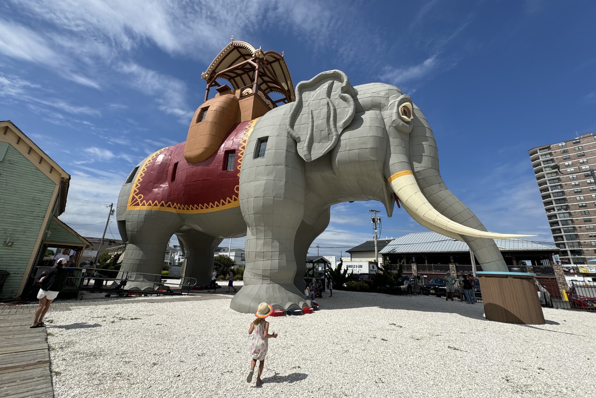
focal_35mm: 15
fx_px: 248
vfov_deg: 77.3
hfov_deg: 100.4
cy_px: 191
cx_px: 296
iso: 50
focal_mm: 2.22
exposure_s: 1/3546
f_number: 2.2
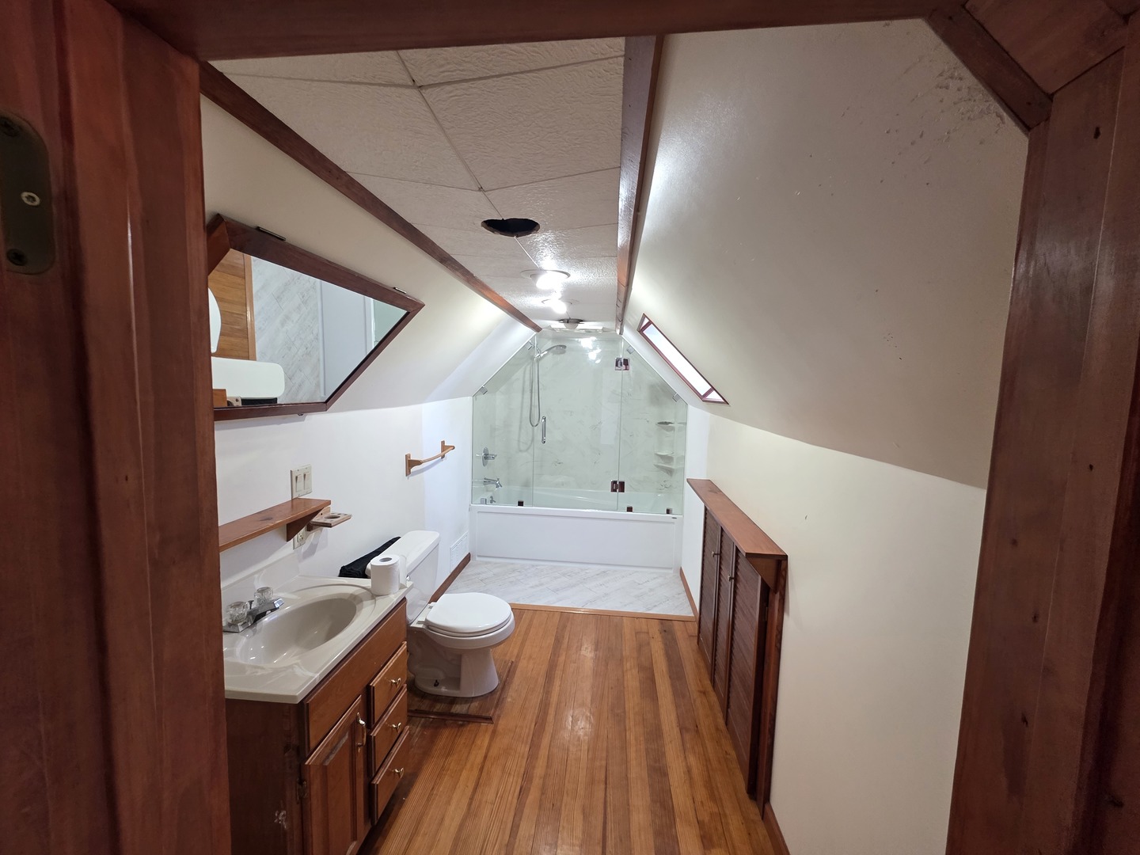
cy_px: 428
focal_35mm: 13
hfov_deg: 106.2
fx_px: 428
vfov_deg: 89.9
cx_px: 570
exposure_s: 1/60
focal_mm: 2.2
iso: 250
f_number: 1.9
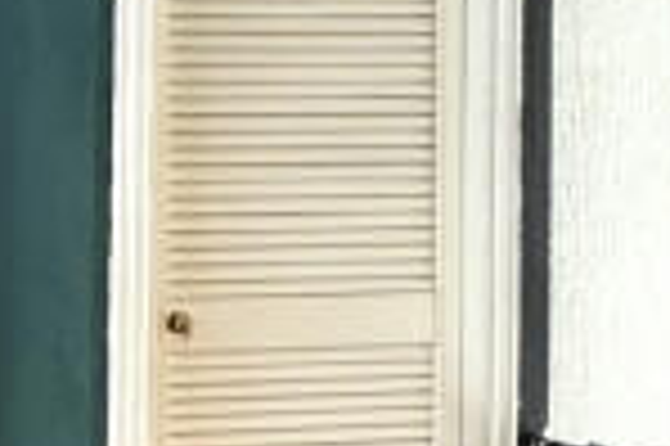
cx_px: -526
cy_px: 5
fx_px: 1859
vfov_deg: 13.5
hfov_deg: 17.0
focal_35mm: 100
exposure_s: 1/50
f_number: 2.2
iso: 500
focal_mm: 2.22
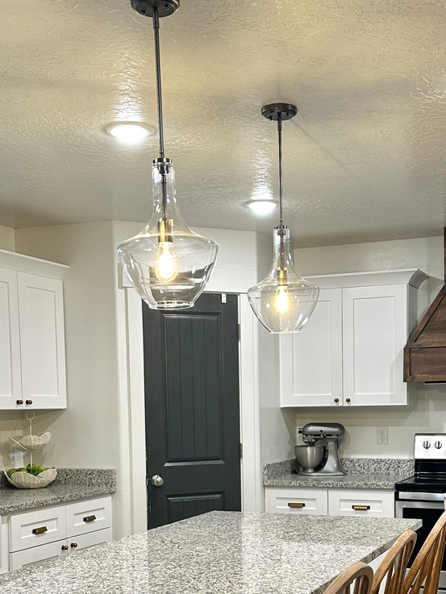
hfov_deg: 29.1
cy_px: 457
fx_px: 859
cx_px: 261
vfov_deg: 37.1
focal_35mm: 50
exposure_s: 1/60
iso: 125
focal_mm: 6.86
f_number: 1.78
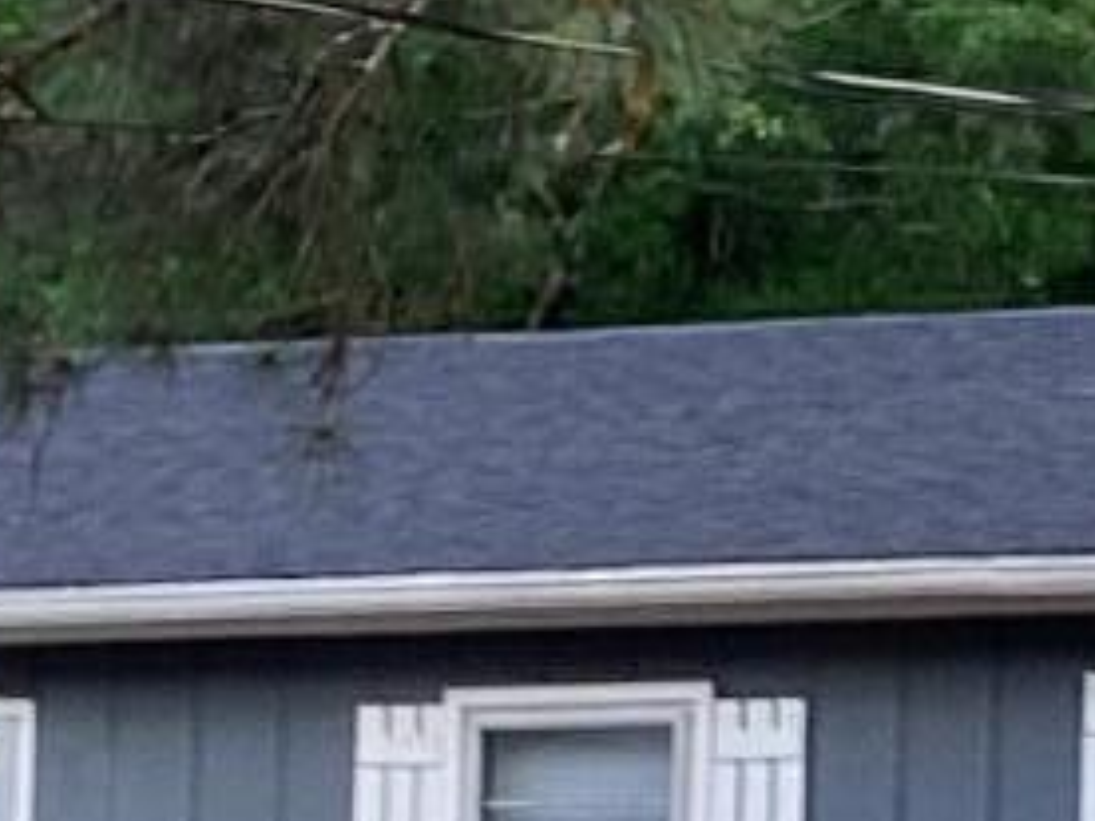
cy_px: 968
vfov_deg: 6.6
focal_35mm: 225
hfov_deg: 8.7
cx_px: 1178
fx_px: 7117
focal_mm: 3.3
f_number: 2.4
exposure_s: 1/120
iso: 40
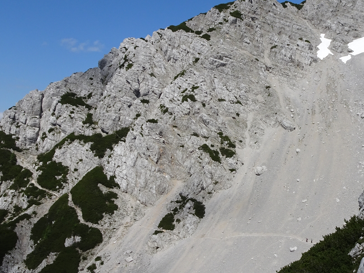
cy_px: 149
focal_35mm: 45
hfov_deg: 41.2
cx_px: 261
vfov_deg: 32.2
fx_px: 473
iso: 80
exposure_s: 1/1600
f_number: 3.5
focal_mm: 4.1
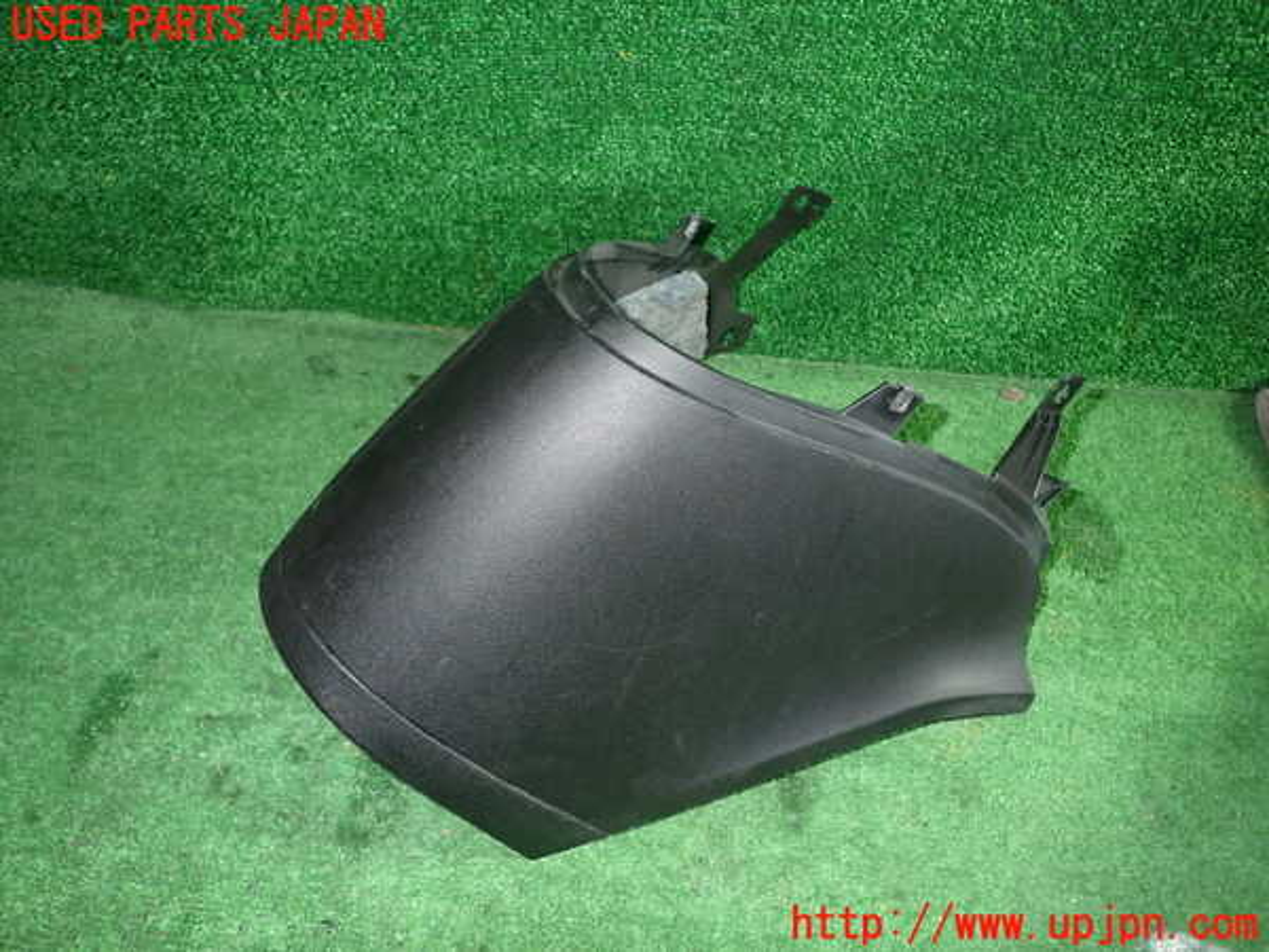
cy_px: 476
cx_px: 634
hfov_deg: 69.4
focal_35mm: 25
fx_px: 916
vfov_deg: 54.9
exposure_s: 1/30
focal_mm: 4.5
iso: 500
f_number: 5.6
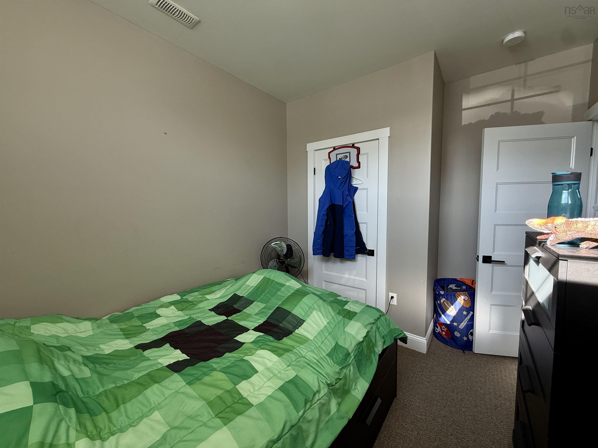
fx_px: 242
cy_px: 224
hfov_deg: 102.1
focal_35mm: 14
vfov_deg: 85.7
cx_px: 299
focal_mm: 2.22
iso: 100
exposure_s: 1/120
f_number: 2.2
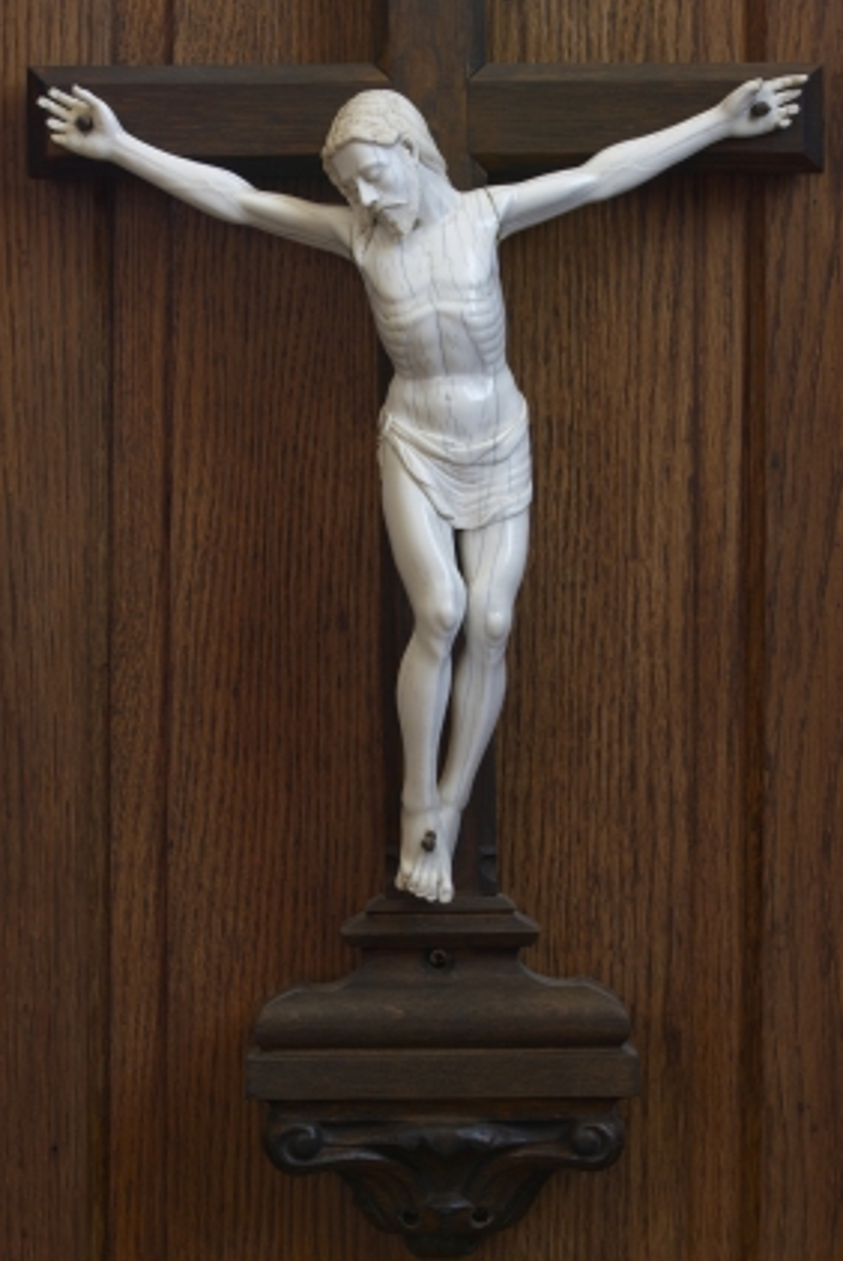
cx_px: 457
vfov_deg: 15.0
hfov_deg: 10.1
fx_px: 4790
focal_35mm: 137
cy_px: 559
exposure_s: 1/2.5
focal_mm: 75
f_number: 11
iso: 100
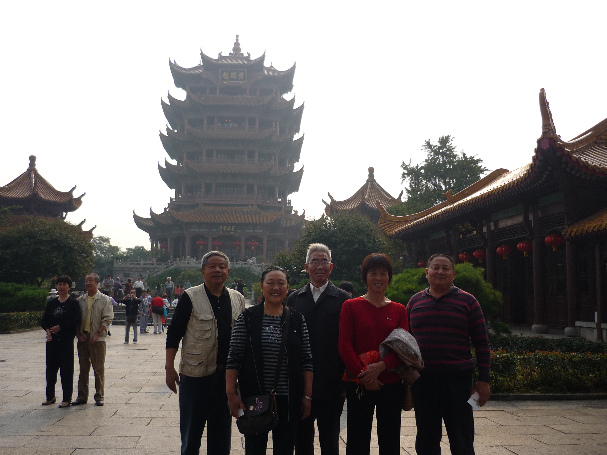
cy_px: 228
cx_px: 304
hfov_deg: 55.4
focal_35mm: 33
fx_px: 579
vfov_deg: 42.9
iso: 100
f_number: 8
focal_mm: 5.5
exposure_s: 1/160
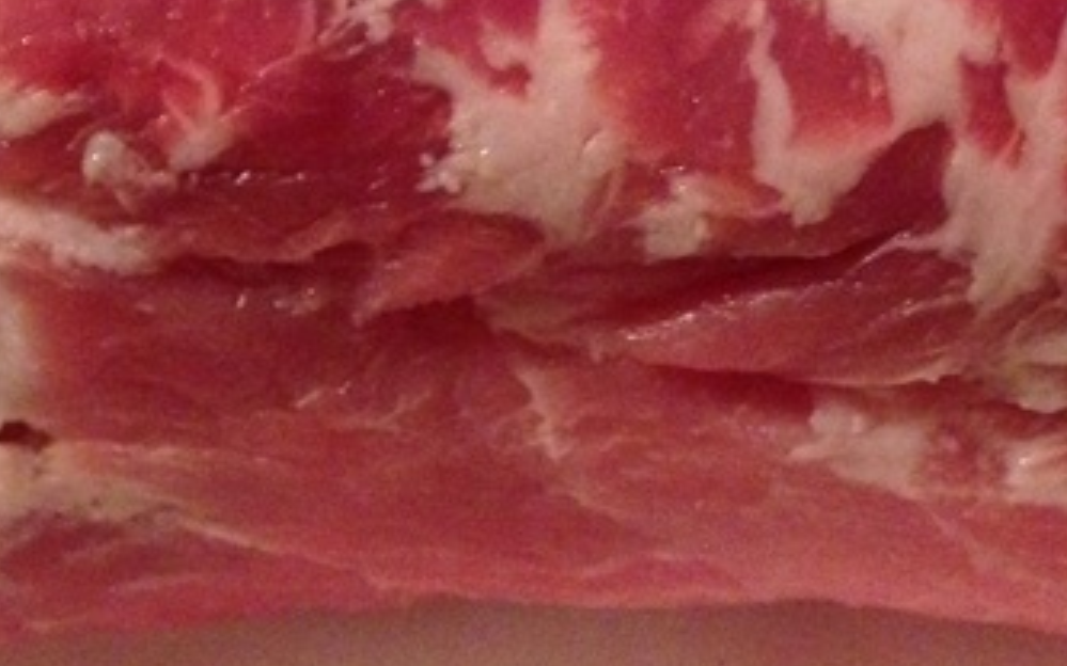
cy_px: 157
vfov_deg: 15.5
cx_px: 625
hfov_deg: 24.6
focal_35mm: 84
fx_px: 2442
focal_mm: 4.12
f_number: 2.4
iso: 500
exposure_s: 1/15
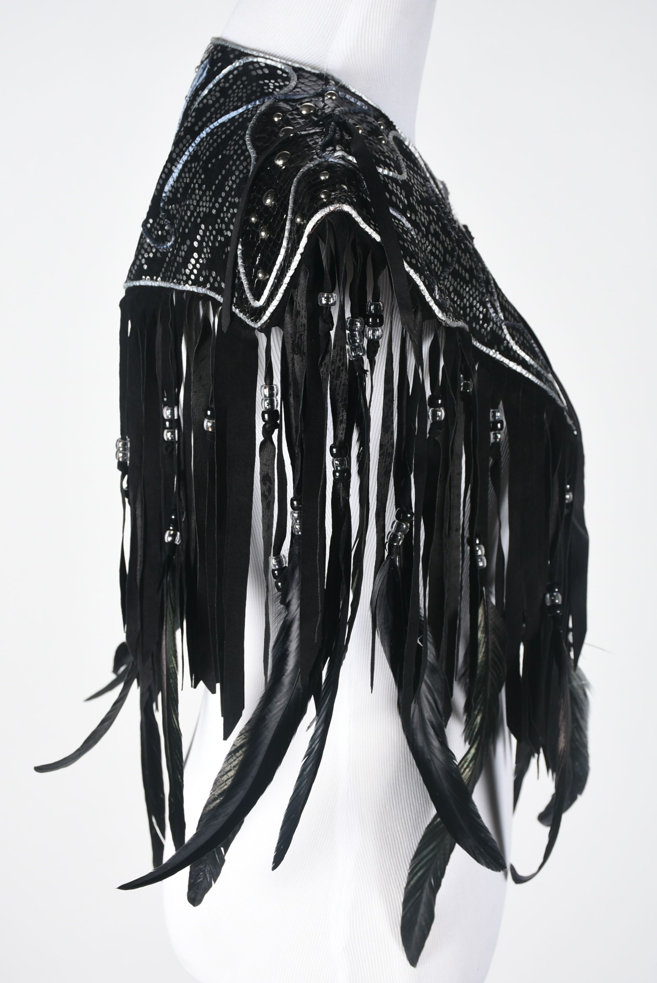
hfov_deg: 21.6
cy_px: 492
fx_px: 1721
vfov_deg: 31.9
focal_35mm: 63
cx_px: 328
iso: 200
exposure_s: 1/125
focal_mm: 42
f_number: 9
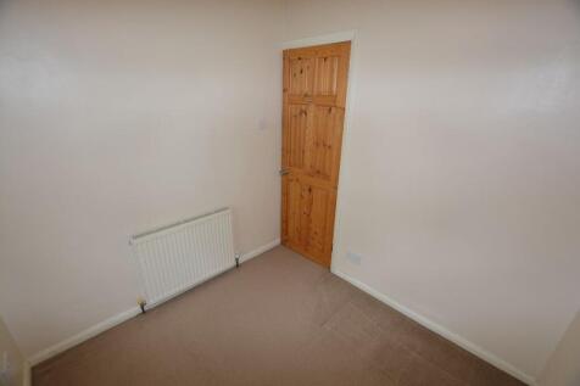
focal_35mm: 15
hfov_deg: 100.4
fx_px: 242
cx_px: 290
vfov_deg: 77.3
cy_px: 193
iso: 360
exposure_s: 1/60
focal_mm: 10
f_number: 4
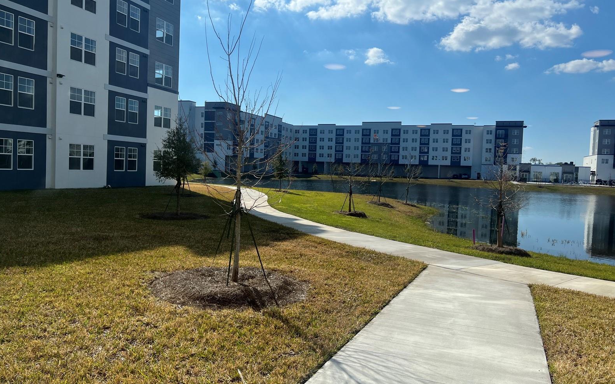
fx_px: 469
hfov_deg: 66.5
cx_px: 305
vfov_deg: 44.5
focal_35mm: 28
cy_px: 183
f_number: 1.5
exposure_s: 1/6211
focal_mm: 5.7
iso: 50
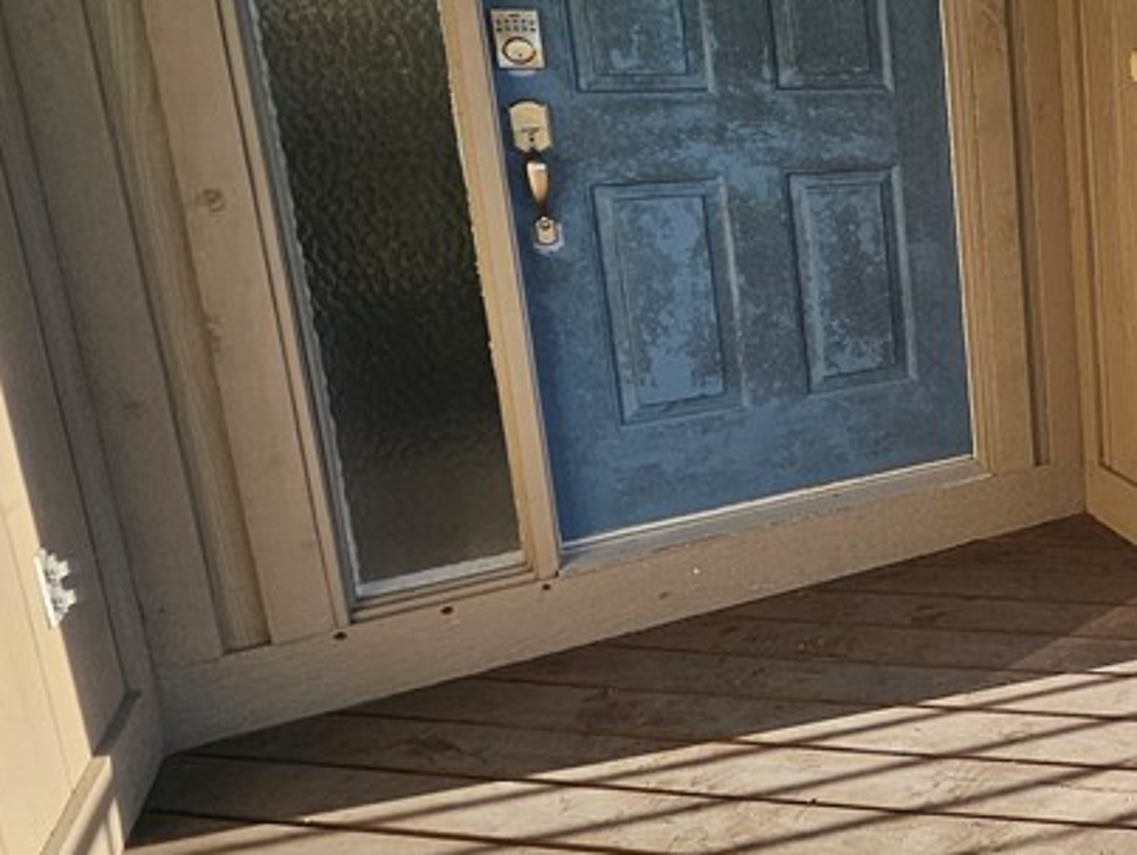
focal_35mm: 33
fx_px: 1085
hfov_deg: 39.0
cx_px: 1385
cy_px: 274
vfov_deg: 42.3
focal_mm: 1.74
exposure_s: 1/156
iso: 32
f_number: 2.2
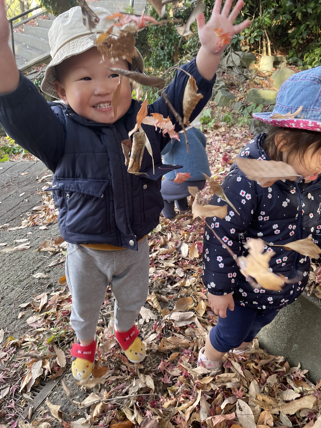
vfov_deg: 65.3
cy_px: 221
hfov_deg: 51.3
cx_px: 156
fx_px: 334
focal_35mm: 27
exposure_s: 1/121
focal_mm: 4.2
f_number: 1.6
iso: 80
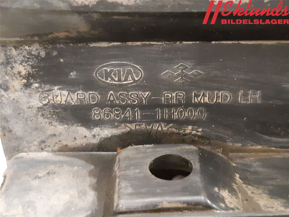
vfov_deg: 53.1
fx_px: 217
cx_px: 144
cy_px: 108
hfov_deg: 67.3
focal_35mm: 26
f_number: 1.7
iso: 640
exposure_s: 1/20
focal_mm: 3.93
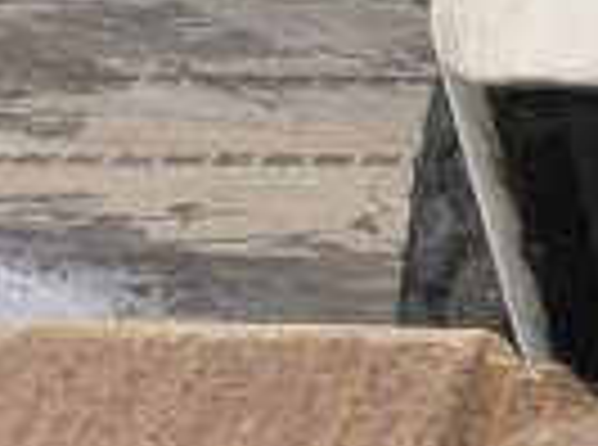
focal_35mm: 196
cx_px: 1416
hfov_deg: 9.1
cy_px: 622
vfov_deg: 7.4
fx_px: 3377
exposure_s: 1/446
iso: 25
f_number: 1.8
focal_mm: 4.25
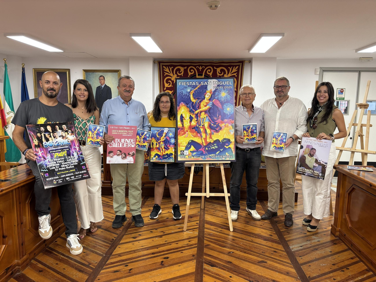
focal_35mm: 26
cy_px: 141
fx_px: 282
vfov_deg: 53.1
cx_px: 188
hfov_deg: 67.3
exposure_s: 1/50
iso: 80
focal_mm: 5.96
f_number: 1.6
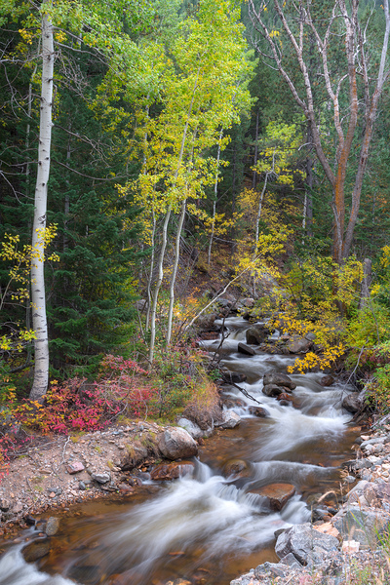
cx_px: 195
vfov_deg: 54.4
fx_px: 569
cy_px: 292
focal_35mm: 35
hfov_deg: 37.9
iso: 50
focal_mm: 35
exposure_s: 1
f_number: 22
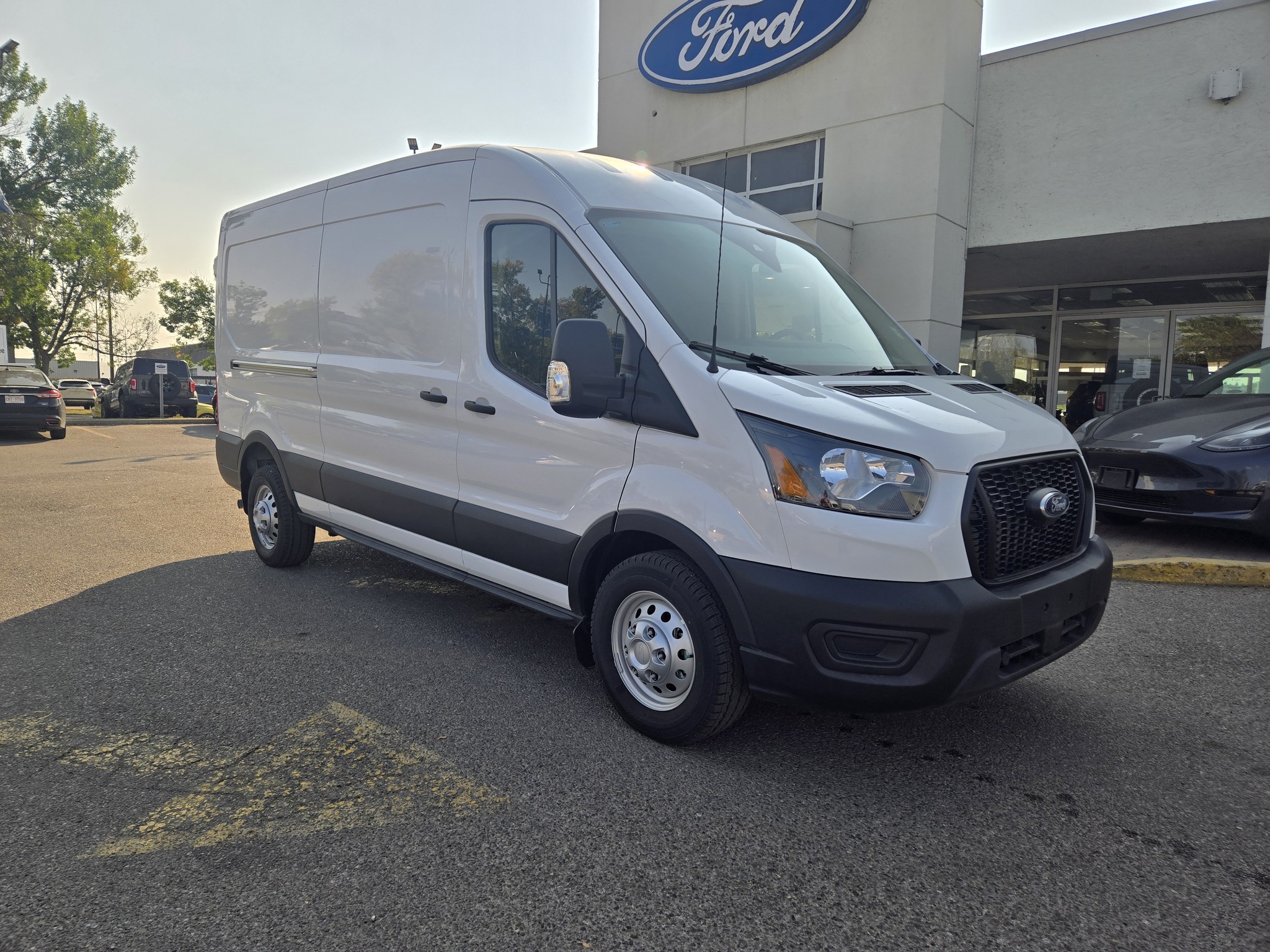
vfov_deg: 58.9
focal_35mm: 23
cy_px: 476
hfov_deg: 73.9
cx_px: 635
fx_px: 844
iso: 25
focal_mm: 5.4
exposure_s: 1/2436
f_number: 1.8
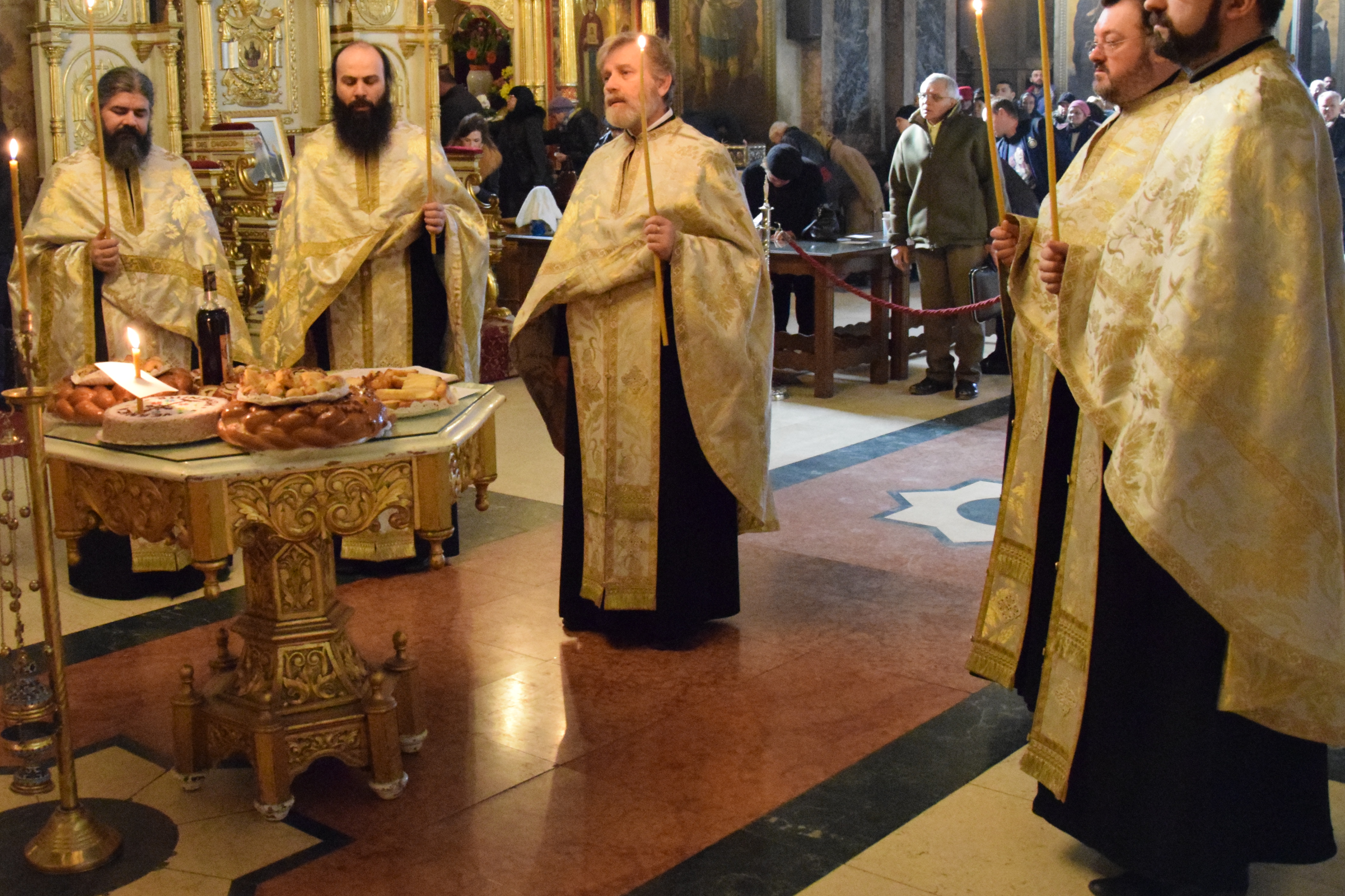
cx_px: 506
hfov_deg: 43.5
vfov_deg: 30.0
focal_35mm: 45
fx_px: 1670
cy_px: 369
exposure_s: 1/60
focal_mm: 21
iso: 8000
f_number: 4
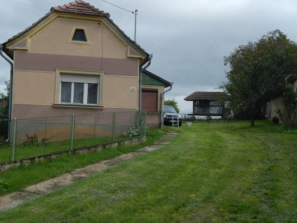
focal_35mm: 38
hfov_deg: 49.0
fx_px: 326
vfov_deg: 37.7
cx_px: 148
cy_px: 112
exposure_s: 1/1000
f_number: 3.4
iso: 125
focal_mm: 6.8
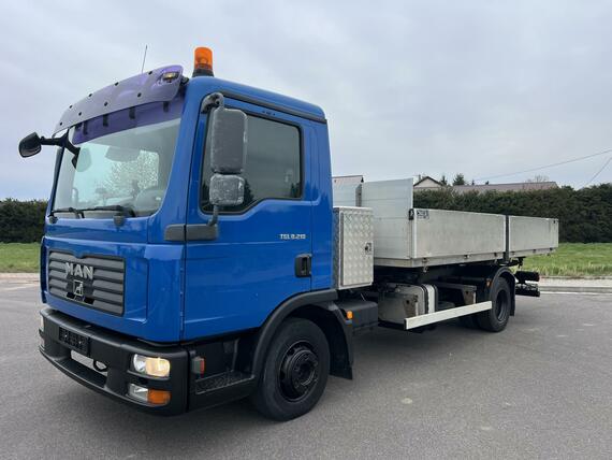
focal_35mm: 26
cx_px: 306
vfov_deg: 53.1
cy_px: 230
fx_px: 460
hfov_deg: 67.3
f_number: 1.5
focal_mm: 5.7
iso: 50
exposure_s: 1/2404
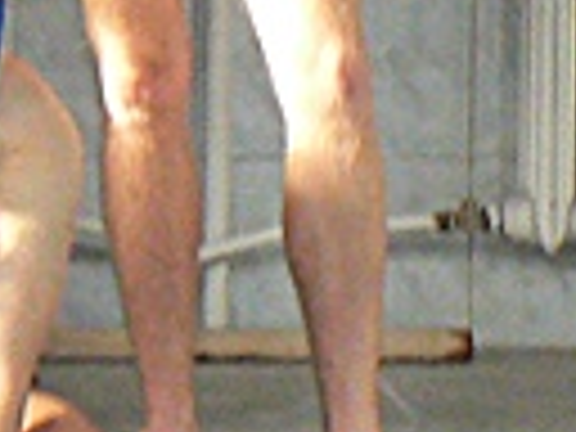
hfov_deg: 3.6
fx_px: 9202
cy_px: -45
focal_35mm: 553
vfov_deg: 2.7
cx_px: -490
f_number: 3.2
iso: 200
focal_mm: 11.8
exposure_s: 1/20
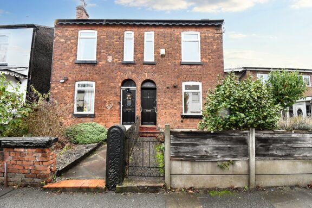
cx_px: 156
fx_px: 130
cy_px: 104
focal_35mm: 15
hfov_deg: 100.4
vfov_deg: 77.2
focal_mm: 10
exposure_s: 1/500
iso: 6400
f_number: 10
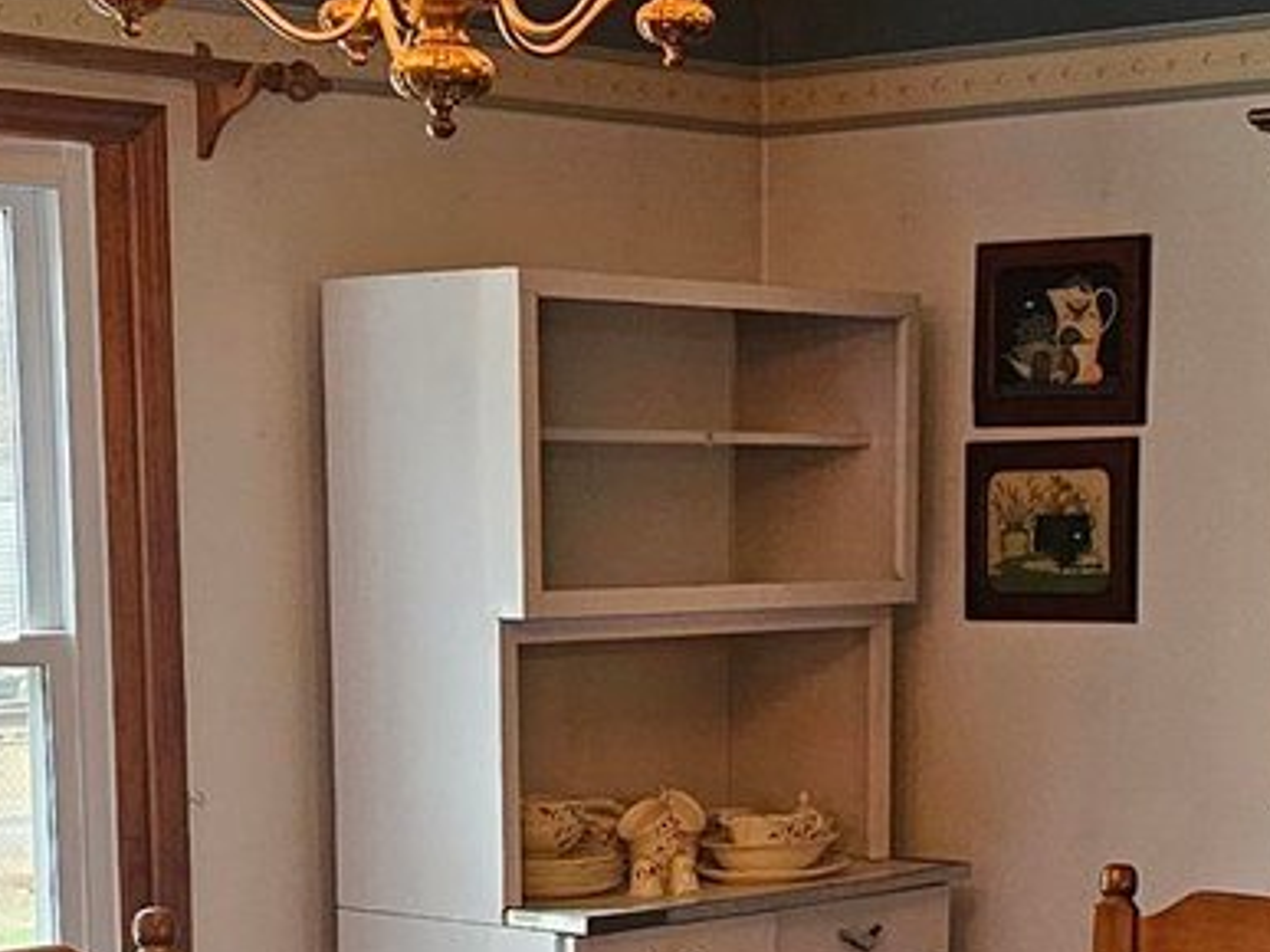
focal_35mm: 90
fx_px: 3301
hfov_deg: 21.7
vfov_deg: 16.0
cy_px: 996
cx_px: 779
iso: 800
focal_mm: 6.3
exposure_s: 1/120
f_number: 1.7
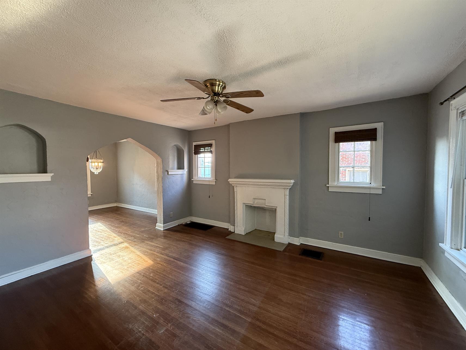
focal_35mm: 14
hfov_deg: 102.1
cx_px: 233
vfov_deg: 85.7
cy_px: 175
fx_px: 188
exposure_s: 1/60
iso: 400
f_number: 2.2
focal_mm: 2.22
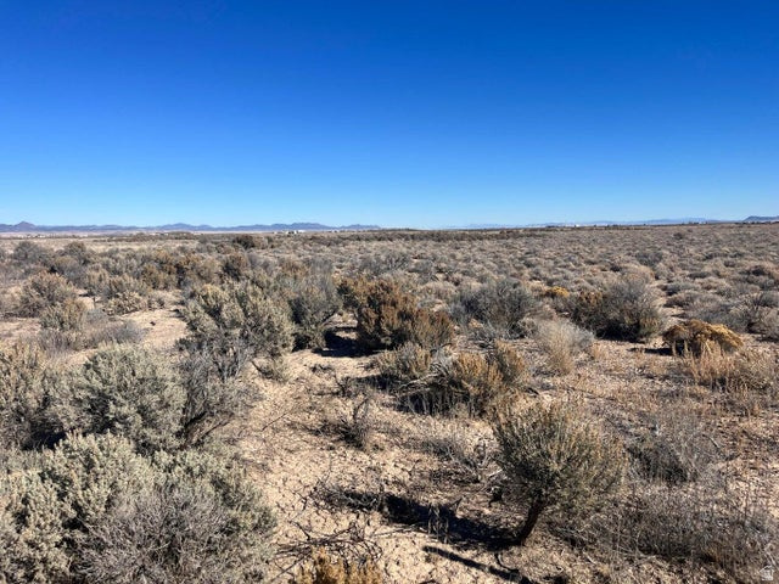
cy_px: 292
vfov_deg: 53.1
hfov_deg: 67.3
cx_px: 390
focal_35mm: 26
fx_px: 585
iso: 50
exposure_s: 1/4651
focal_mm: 5.1
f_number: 1.6
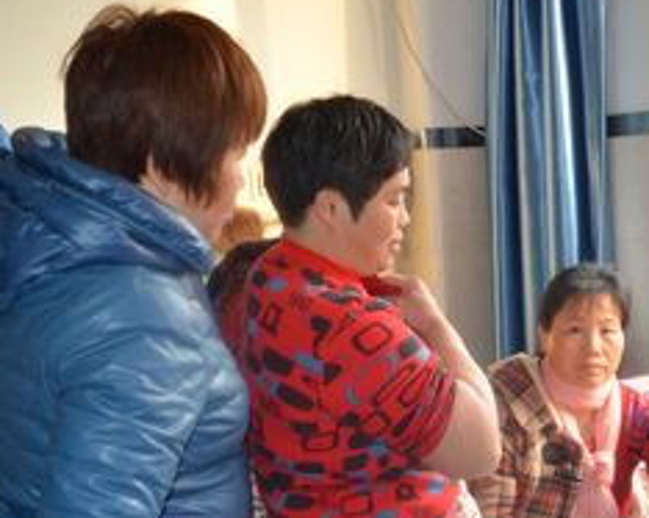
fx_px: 1037
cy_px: 398
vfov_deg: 27.6
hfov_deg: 34.0
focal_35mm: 54
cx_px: 494
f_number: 3.5
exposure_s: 1/60
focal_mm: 18
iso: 640
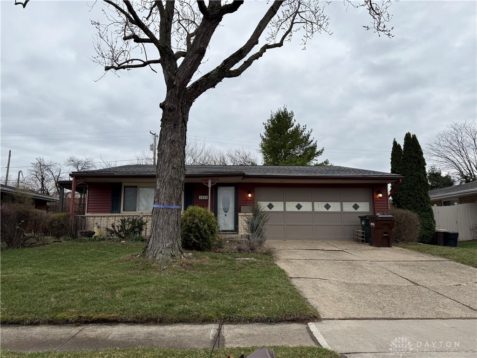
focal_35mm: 24
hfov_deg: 71.6
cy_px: 179
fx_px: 331
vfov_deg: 56.8
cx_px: 238
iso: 80
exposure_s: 1/677
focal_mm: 6.76
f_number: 1.78
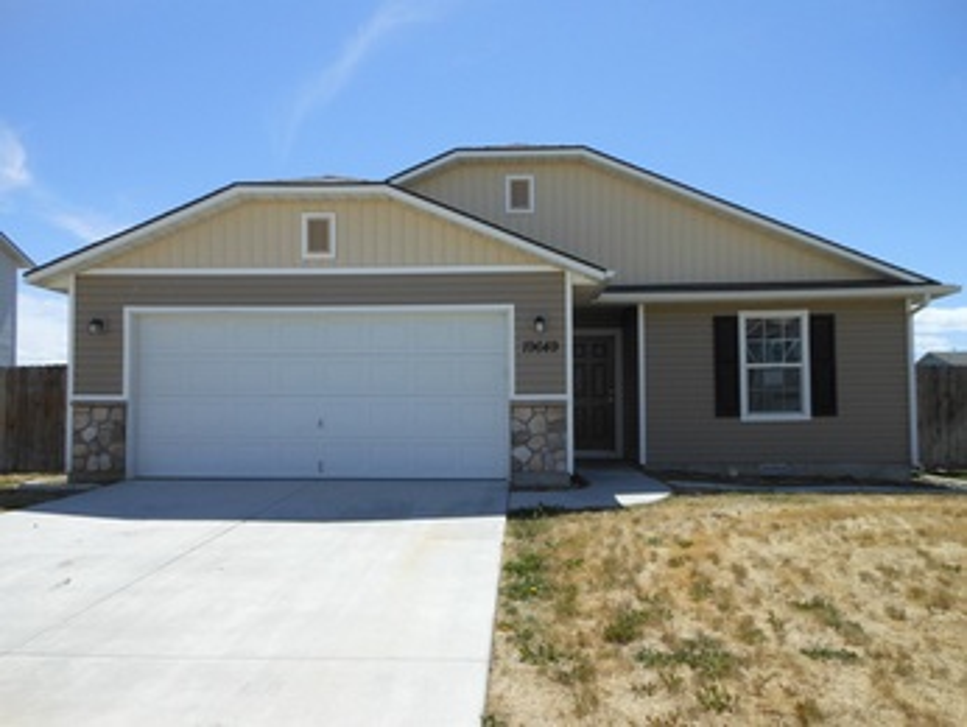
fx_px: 699
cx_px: 484
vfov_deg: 54.9
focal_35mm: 25
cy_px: 364
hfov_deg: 69.4
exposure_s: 1/1250
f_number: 3.2
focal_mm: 4.5
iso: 80
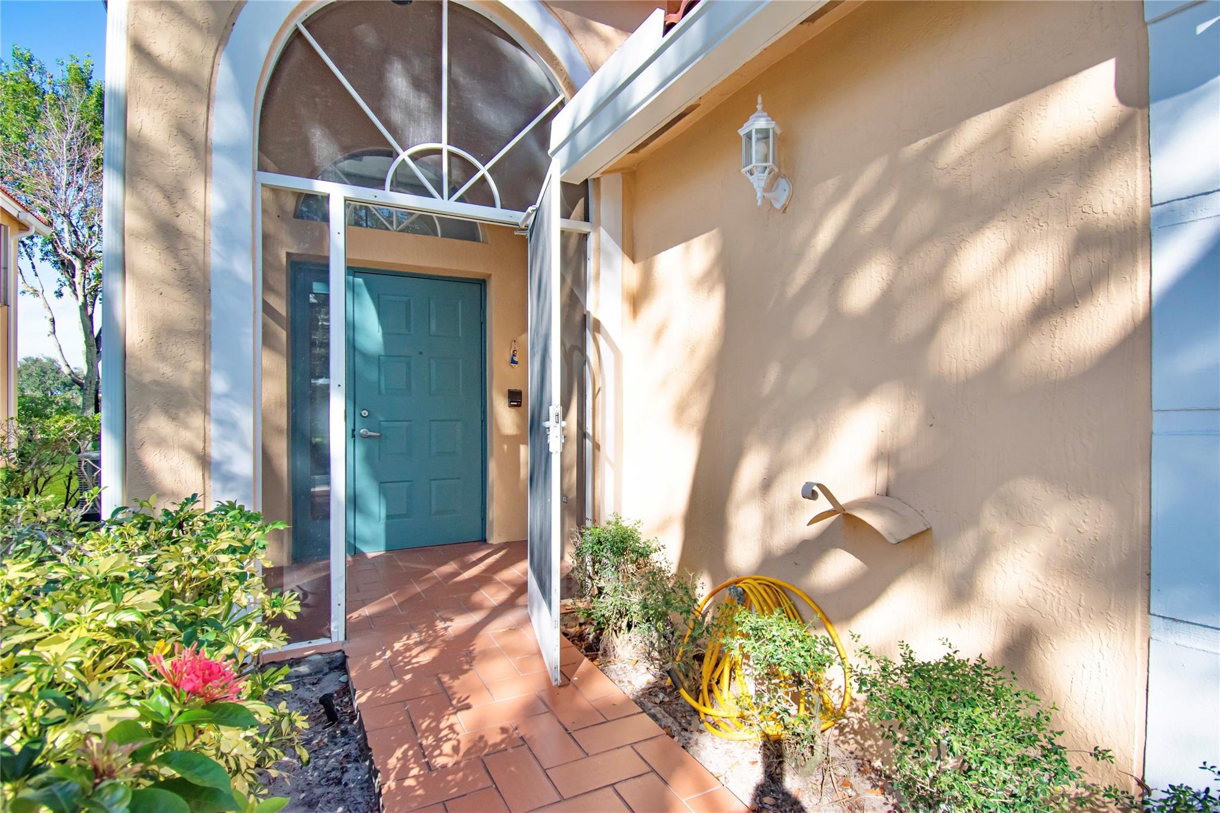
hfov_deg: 90.0
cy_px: 406
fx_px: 610
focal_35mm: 18
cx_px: 610
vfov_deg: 67.4
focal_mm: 12
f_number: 5.6
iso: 400
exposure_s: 1/1600
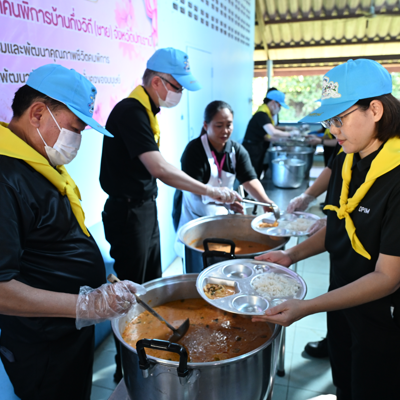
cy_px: 202
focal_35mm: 31
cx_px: 190
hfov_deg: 52.5
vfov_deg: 52.5
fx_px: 405
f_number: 4
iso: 1600
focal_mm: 24
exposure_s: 1/125
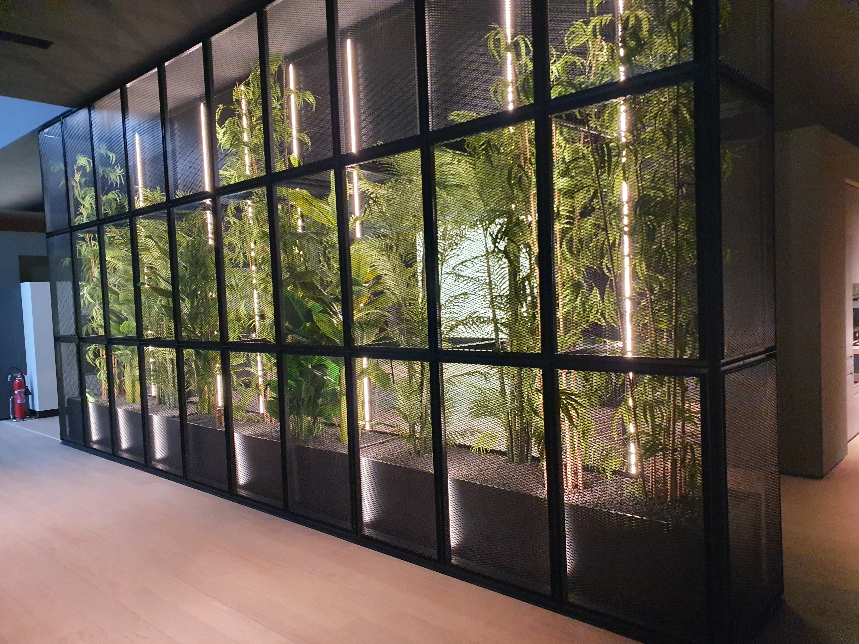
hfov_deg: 67.3
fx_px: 645
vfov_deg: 53.1
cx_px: 430
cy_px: 322
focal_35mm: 26
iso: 640
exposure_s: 1/50
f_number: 2.4
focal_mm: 4.32
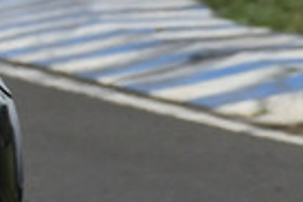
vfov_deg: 0.3
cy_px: -68
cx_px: -512
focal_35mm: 4362
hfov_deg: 0.5
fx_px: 36711
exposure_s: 1/640
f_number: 10
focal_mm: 500
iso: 640
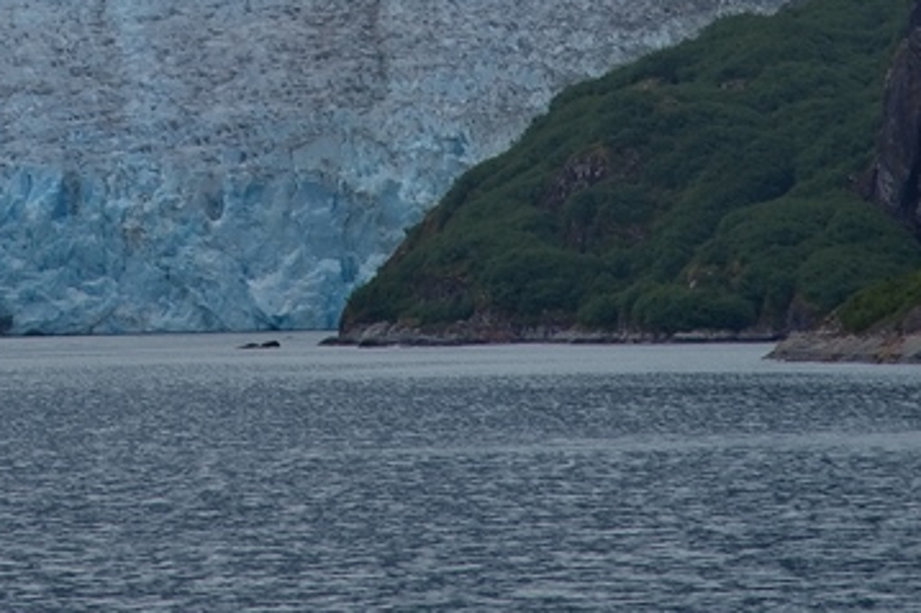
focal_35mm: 428
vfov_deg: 3.2
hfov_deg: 4.8
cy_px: -477
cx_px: 85
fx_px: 10944
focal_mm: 120
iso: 100
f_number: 7.1
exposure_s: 1/250
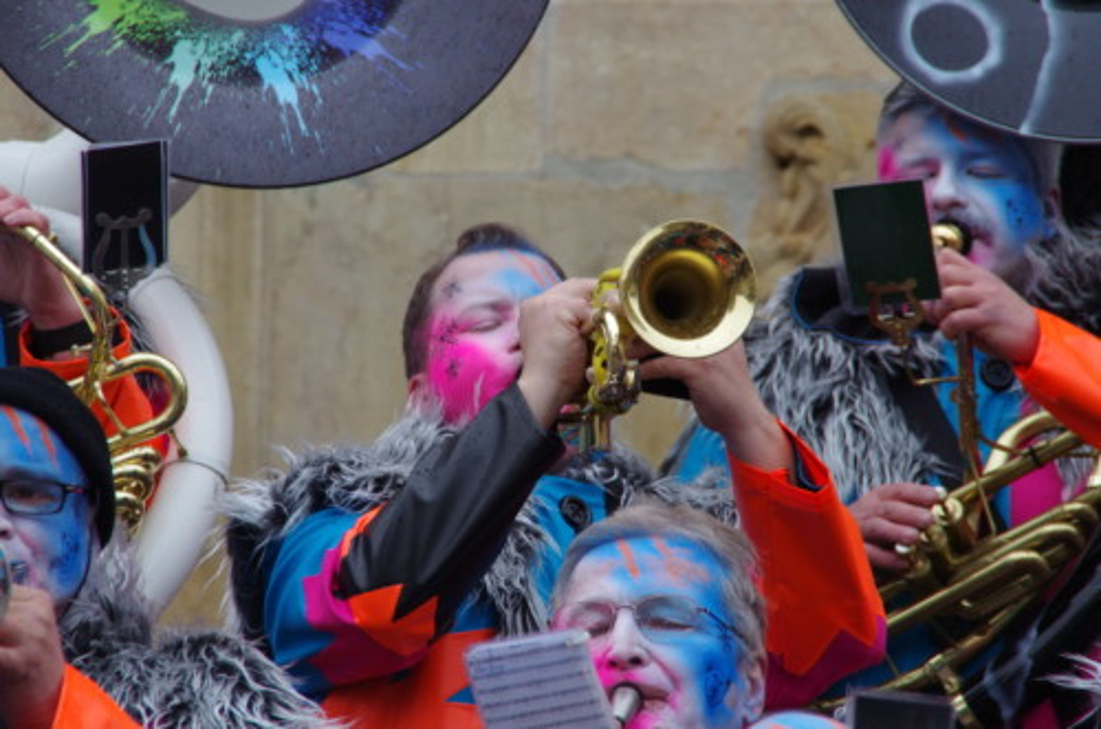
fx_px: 9155
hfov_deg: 6.9
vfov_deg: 4.6
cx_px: 550
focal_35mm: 300
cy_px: 364
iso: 1600
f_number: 10
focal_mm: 200
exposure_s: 1/250
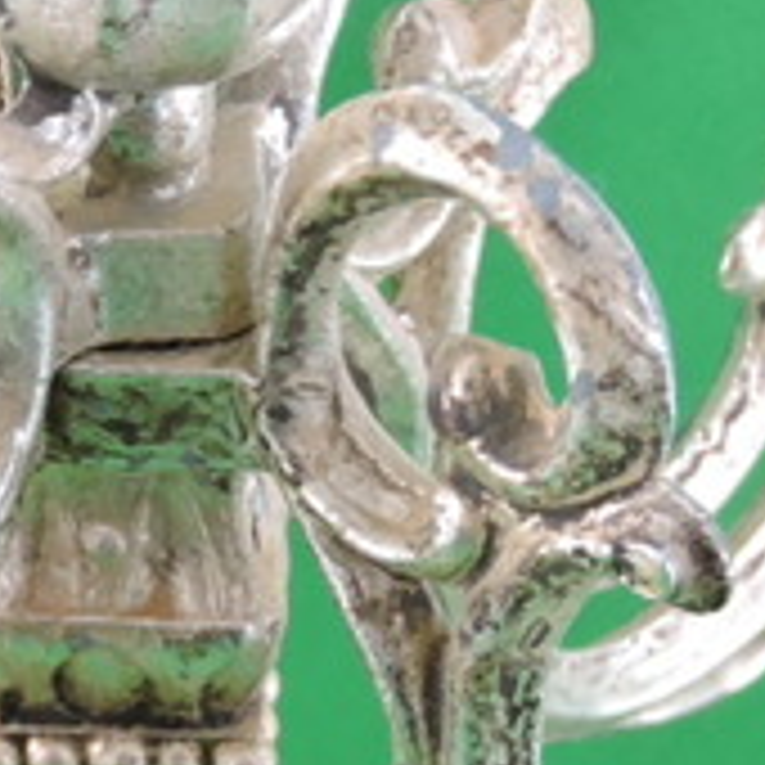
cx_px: 124
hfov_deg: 7.9
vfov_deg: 7.9
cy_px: 423
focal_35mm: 221
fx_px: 5526
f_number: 4
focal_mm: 9.9
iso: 800
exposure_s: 1/125
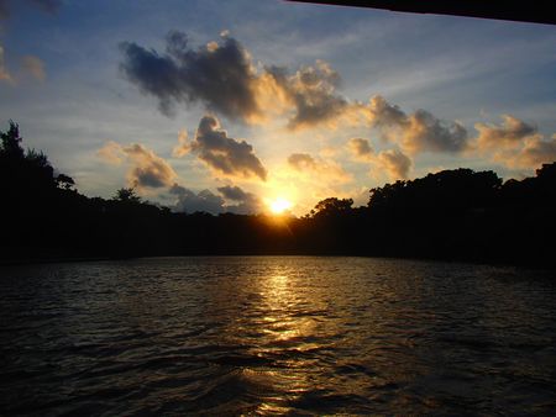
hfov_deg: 63.4
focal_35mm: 28
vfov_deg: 49.8
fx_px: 450
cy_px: 208
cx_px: 278
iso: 100
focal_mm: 5
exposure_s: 1/320
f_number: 11
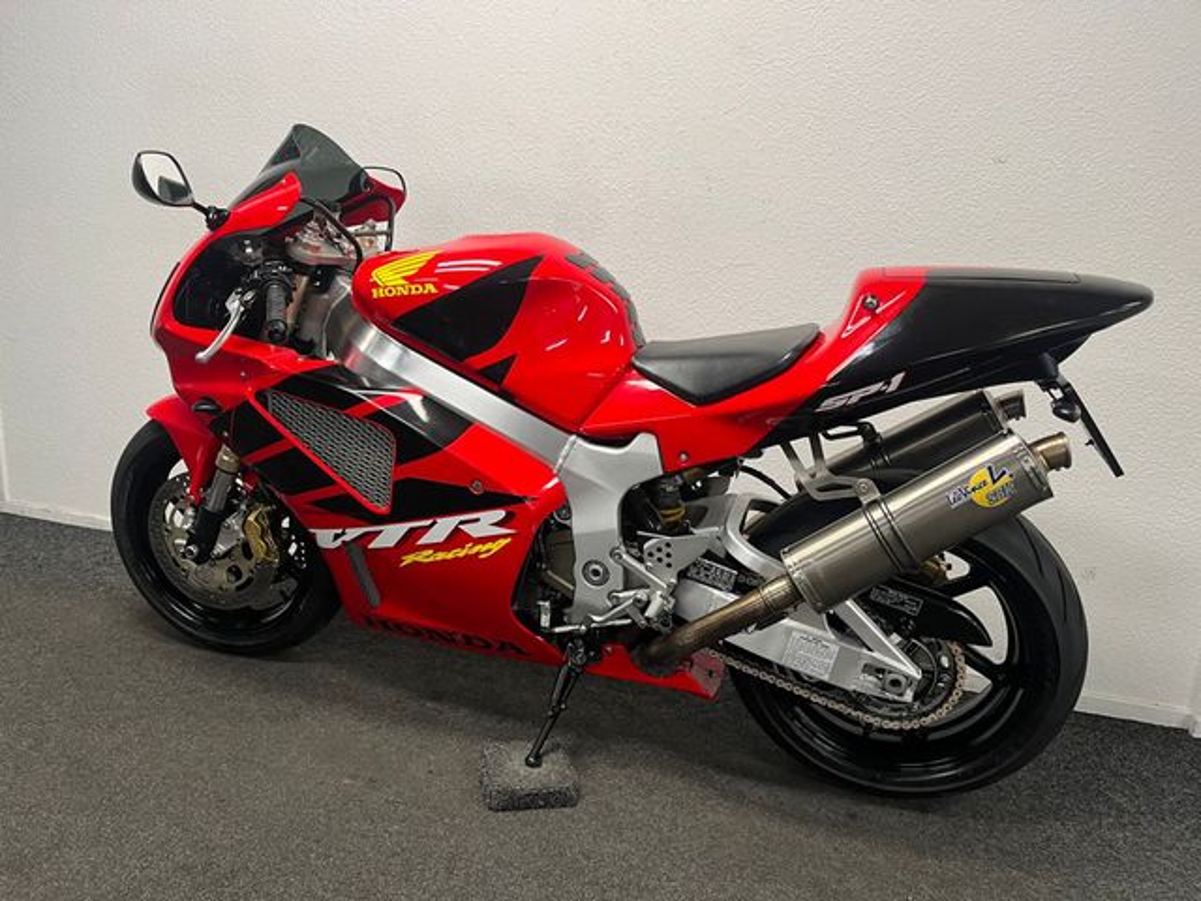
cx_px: 600
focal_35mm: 26
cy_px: 450
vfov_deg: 53.1
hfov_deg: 67.3
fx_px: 902
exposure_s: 1/50
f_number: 1.6
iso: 100
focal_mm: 5.1
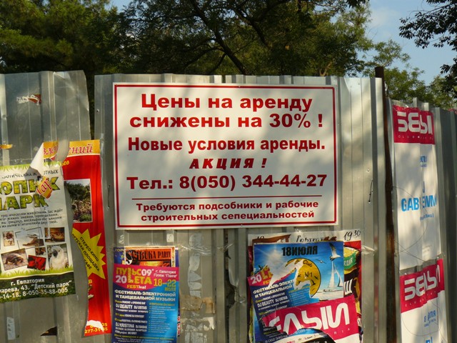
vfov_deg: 39.7
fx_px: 475
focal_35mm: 36
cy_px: 172
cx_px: 228
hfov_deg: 51.4
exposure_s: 1/400
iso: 100
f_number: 5.6
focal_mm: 6
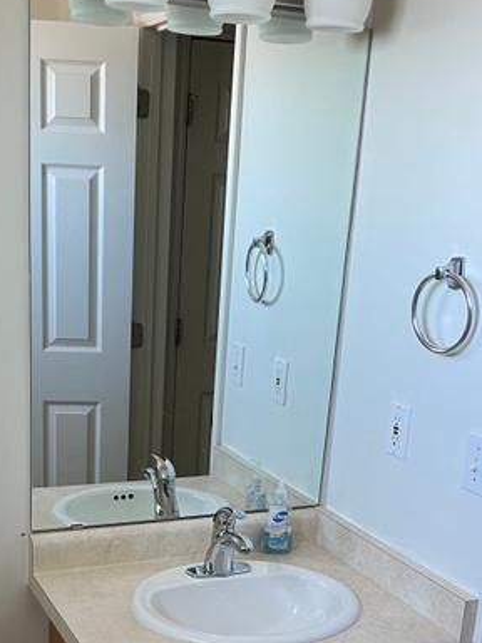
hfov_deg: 27.9
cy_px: 511
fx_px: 965
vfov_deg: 35.7
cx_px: 176
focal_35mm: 52
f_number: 1.5
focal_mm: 5.7
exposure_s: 1/60
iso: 80
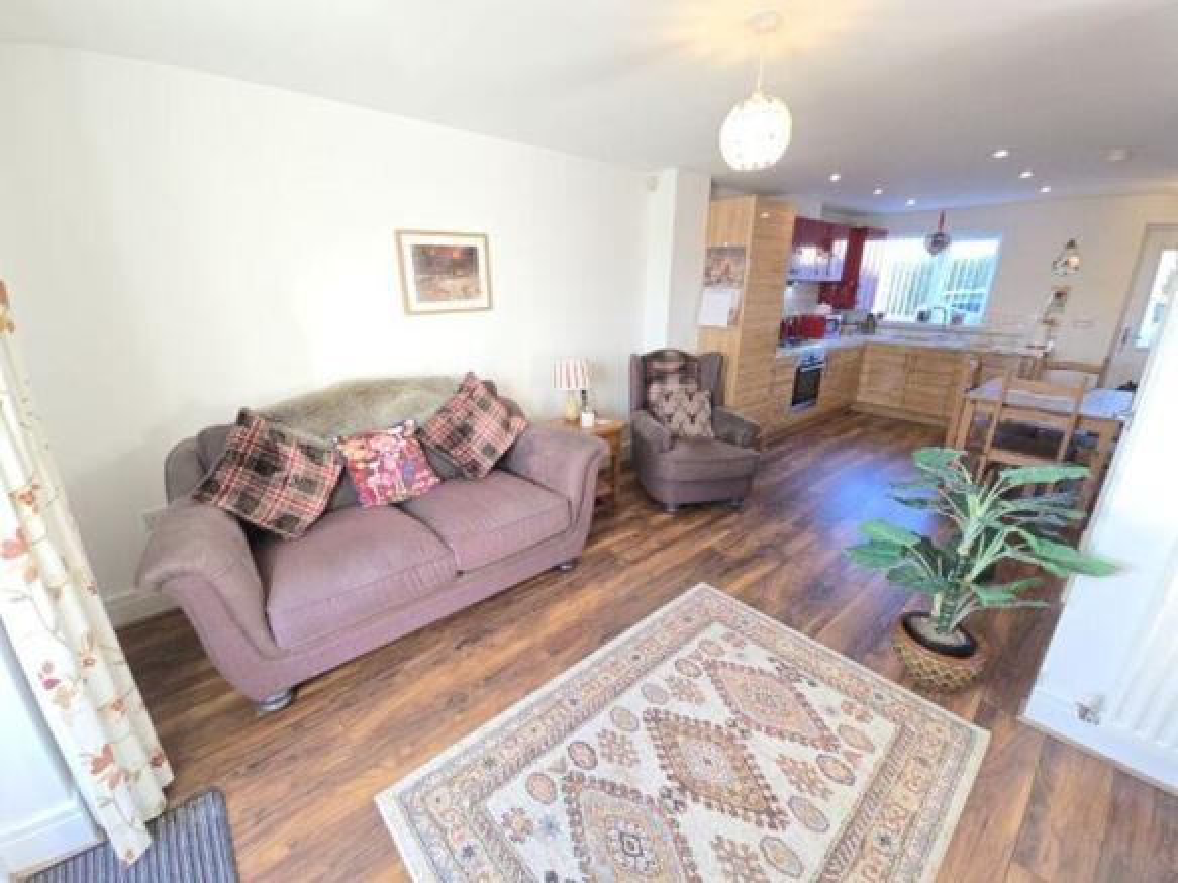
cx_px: 589
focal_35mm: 13
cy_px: 442
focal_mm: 2.2
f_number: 2.2
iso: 125
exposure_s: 1/50
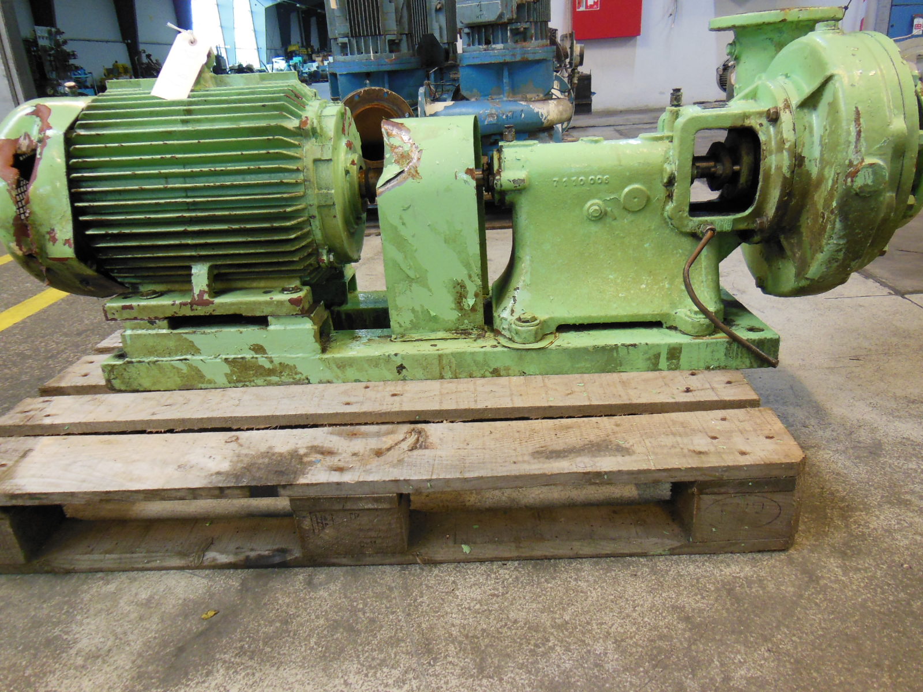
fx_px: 667
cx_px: 462
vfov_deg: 54.9
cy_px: 346
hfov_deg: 69.4
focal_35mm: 25
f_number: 3.5
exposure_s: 1/20
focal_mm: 4.5
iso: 400
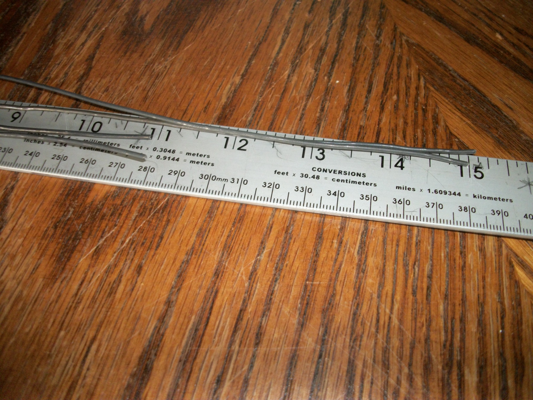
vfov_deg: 44.2
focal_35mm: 32
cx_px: 266
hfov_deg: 56.8
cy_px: 200
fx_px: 493
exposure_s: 1/30
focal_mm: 5.7
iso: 160
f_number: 2.9
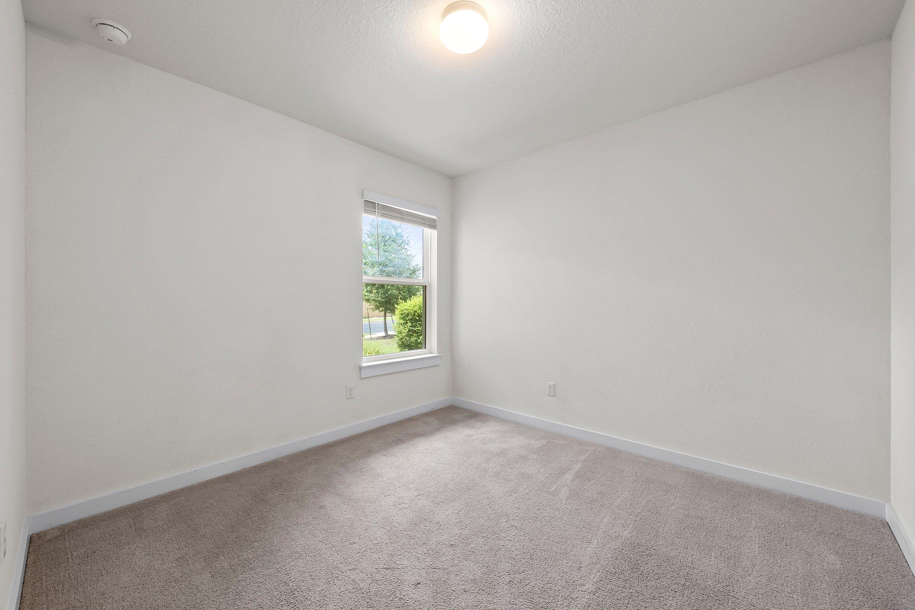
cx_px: 458
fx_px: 356
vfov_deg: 81.3
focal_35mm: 14
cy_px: 305
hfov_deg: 104.2
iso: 1250
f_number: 11
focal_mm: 14
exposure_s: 1/8
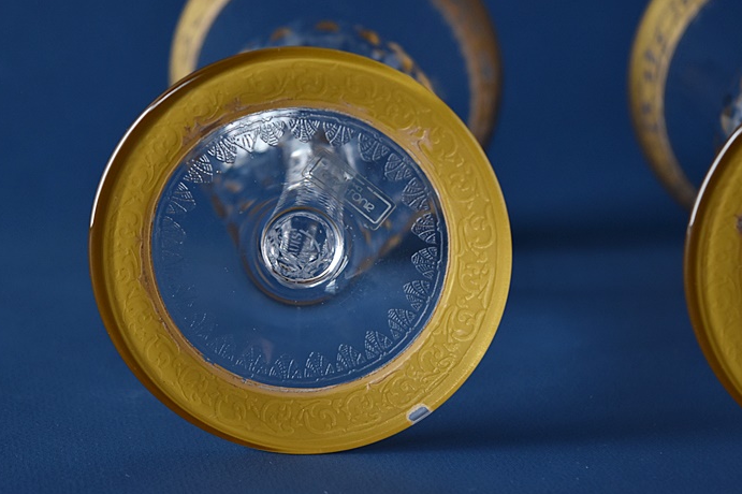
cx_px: 330
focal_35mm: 96
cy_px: 234
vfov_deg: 14.3
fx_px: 1969
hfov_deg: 21.3
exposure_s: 1/13
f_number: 5.6
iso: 800
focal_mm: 55
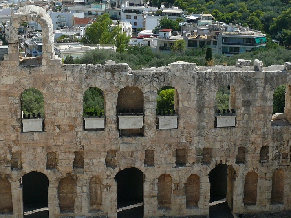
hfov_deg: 27.0
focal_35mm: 72
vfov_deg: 20.4
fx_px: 605
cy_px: 136
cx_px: 151
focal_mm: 7.4
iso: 100
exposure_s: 1/250
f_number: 4.5
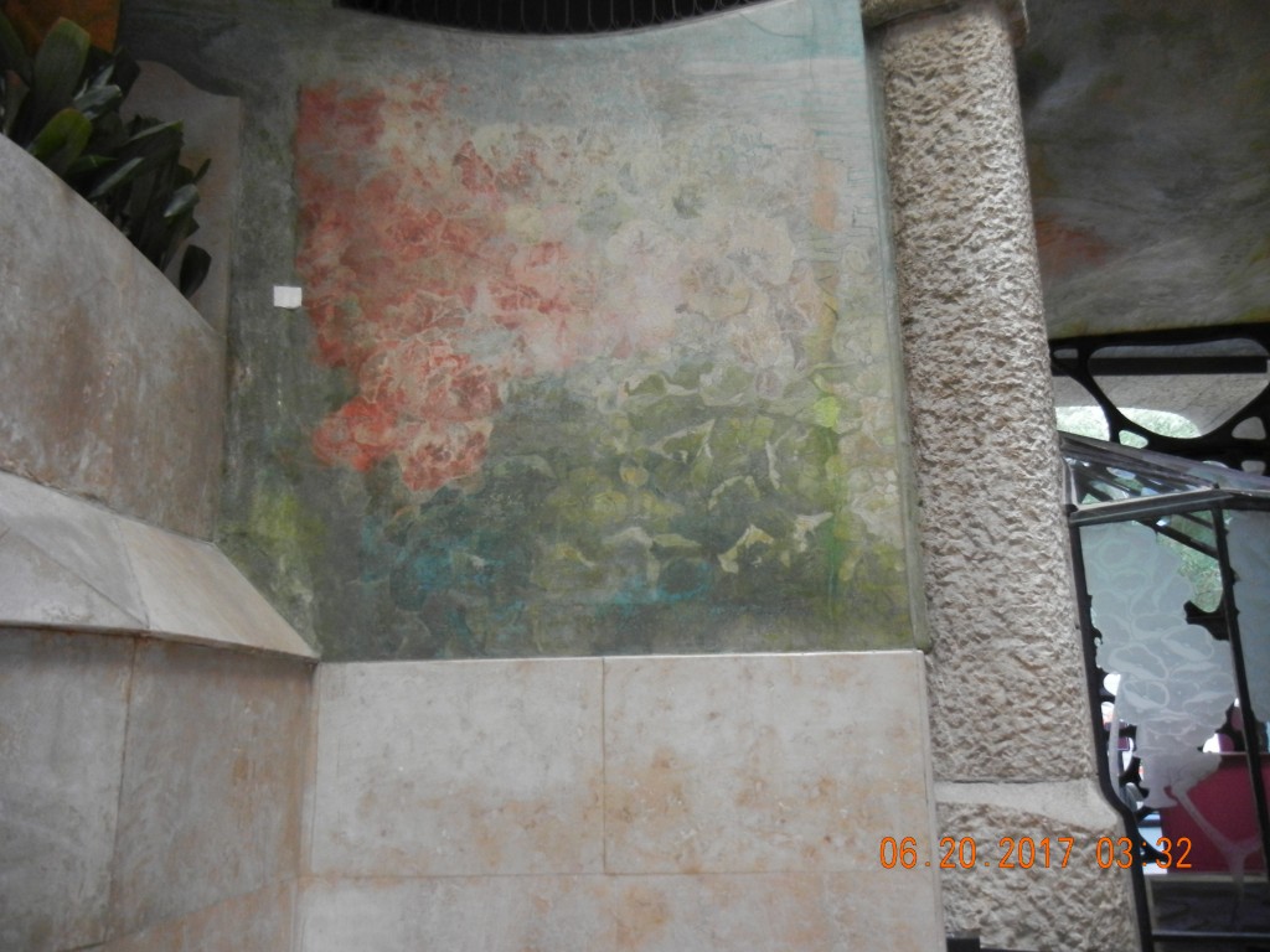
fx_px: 1101
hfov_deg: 60.0
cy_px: 476
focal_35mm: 30
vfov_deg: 46.8
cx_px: 635
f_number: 3.5
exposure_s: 1/71.1
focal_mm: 5.4
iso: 640
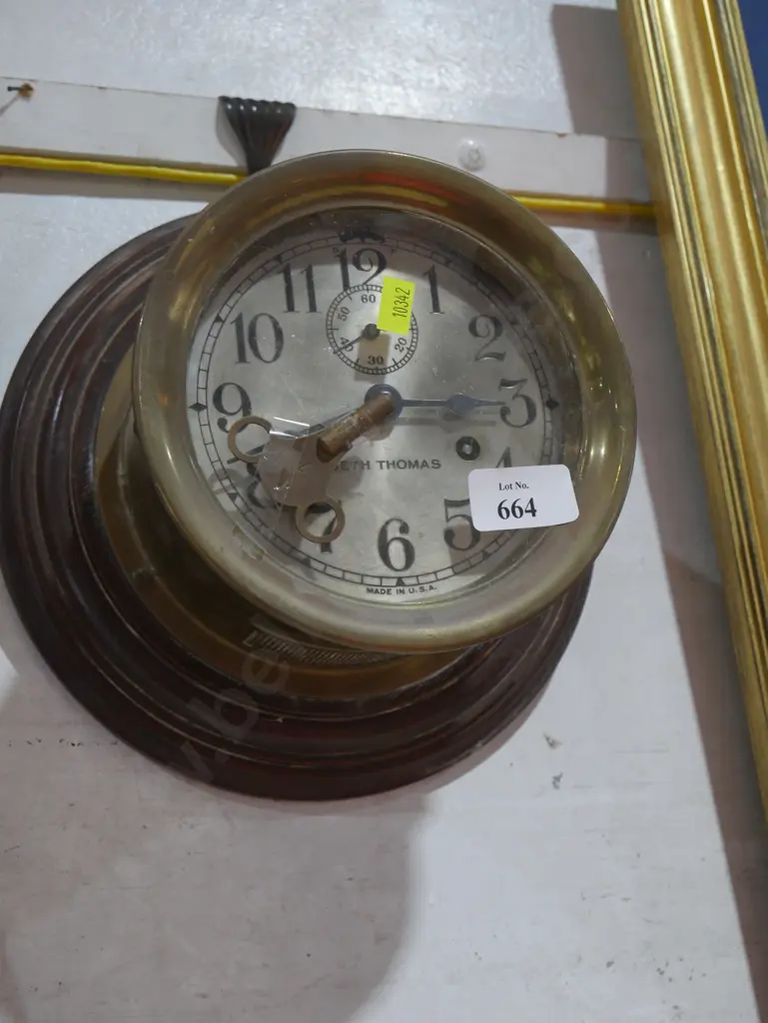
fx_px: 1478
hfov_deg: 29.1
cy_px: 512
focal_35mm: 50
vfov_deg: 38.2
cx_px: 384
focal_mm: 25
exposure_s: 1/60
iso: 1000
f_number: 5.3
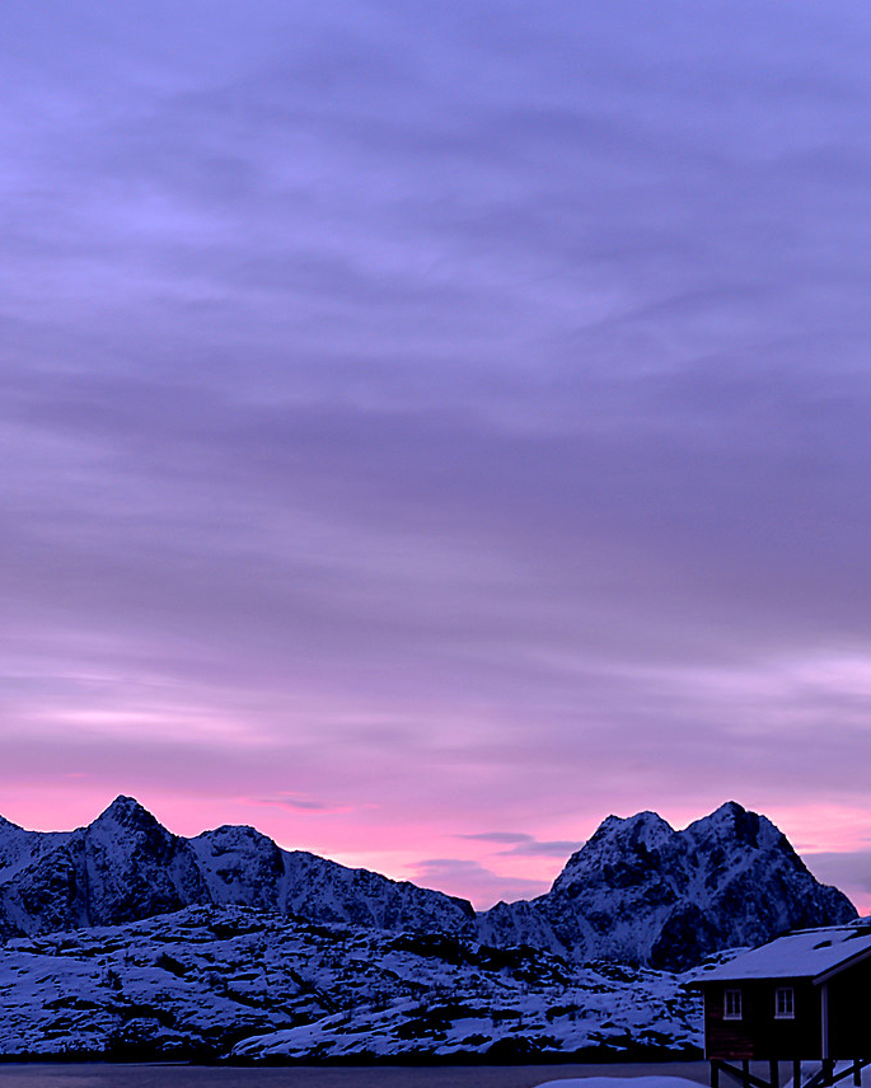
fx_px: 3222
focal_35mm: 100
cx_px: 959
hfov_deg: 15.0
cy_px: 915
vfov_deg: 18.9
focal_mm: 38
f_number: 7.1
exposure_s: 6
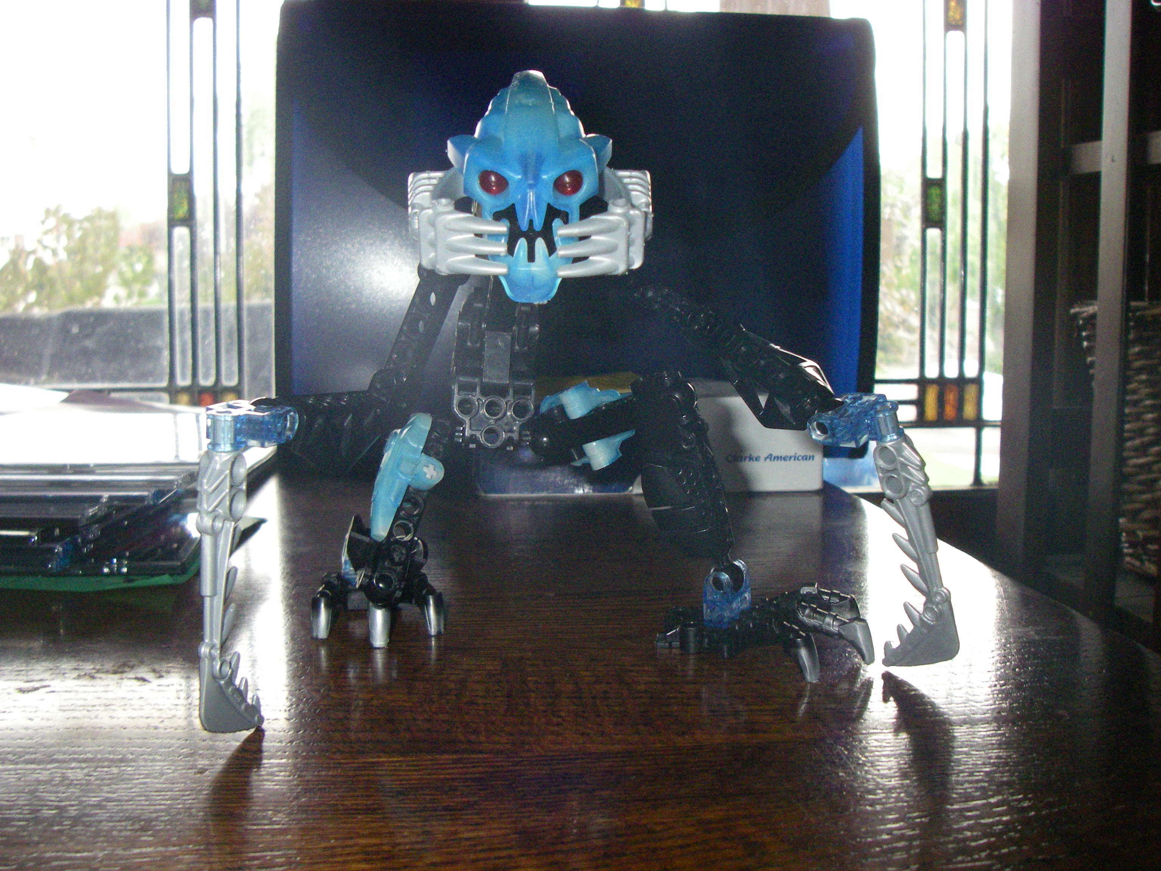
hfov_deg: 49.0
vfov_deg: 37.7
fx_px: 1274
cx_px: 580
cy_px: 436
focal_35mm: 38
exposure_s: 1/50
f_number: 3.3
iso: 400
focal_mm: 6.3
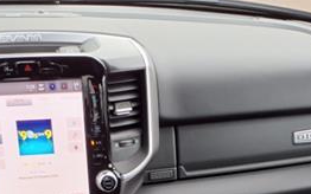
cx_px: 158
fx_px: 594
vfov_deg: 17.2
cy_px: 273
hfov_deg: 29.4
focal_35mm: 70
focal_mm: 3.58
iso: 50
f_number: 1.9
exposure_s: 1/60.2
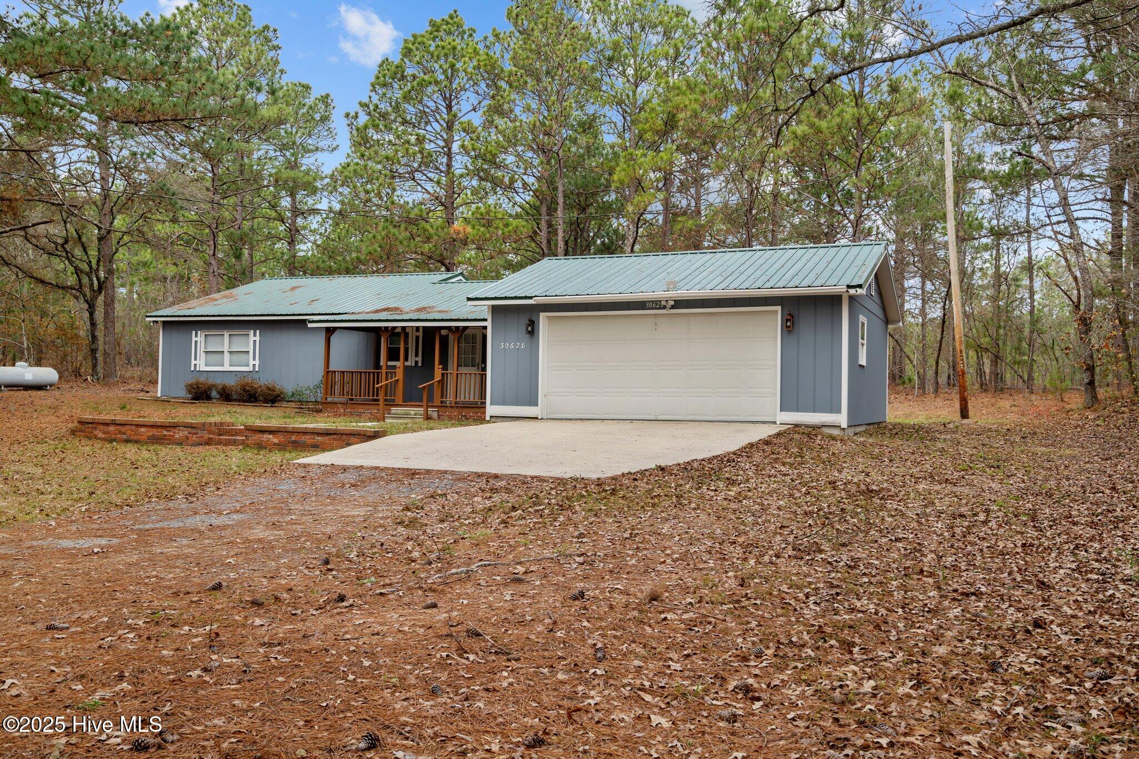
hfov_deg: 61.9
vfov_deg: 43.6
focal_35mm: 30
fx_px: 949
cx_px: 570
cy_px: 380
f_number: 8
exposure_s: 1/50
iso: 100
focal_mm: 30
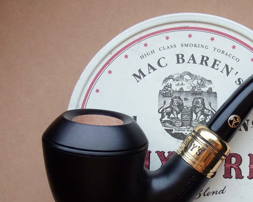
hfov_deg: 31.3
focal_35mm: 59
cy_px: 140
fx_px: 442
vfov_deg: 25.6
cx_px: 194
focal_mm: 6.6
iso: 200
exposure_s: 1/40
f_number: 3.6
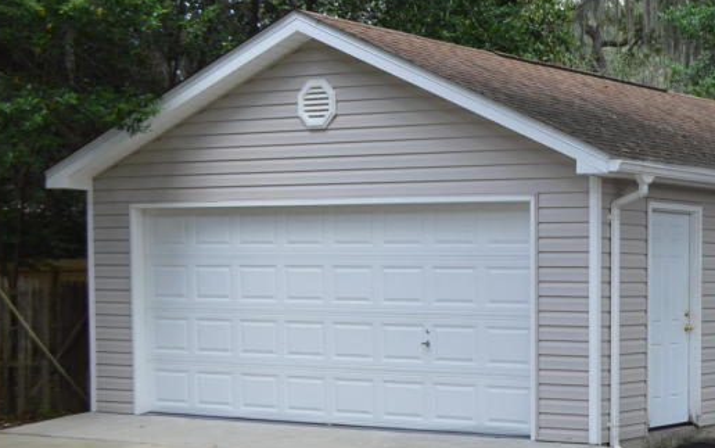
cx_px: 785
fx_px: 1599
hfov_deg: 23.6
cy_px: 387
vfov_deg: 15.8
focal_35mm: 82
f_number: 5.6
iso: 320
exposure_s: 1/125
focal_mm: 24
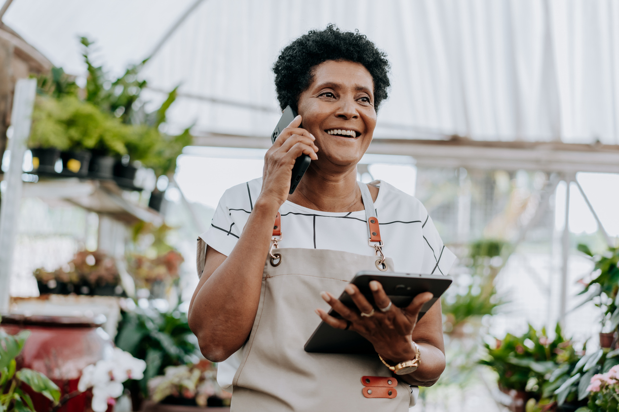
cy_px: 206
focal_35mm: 55
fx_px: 946
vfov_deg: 24.6
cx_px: 310
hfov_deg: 36.2
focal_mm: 55
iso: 250
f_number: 2.2
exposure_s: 1/125
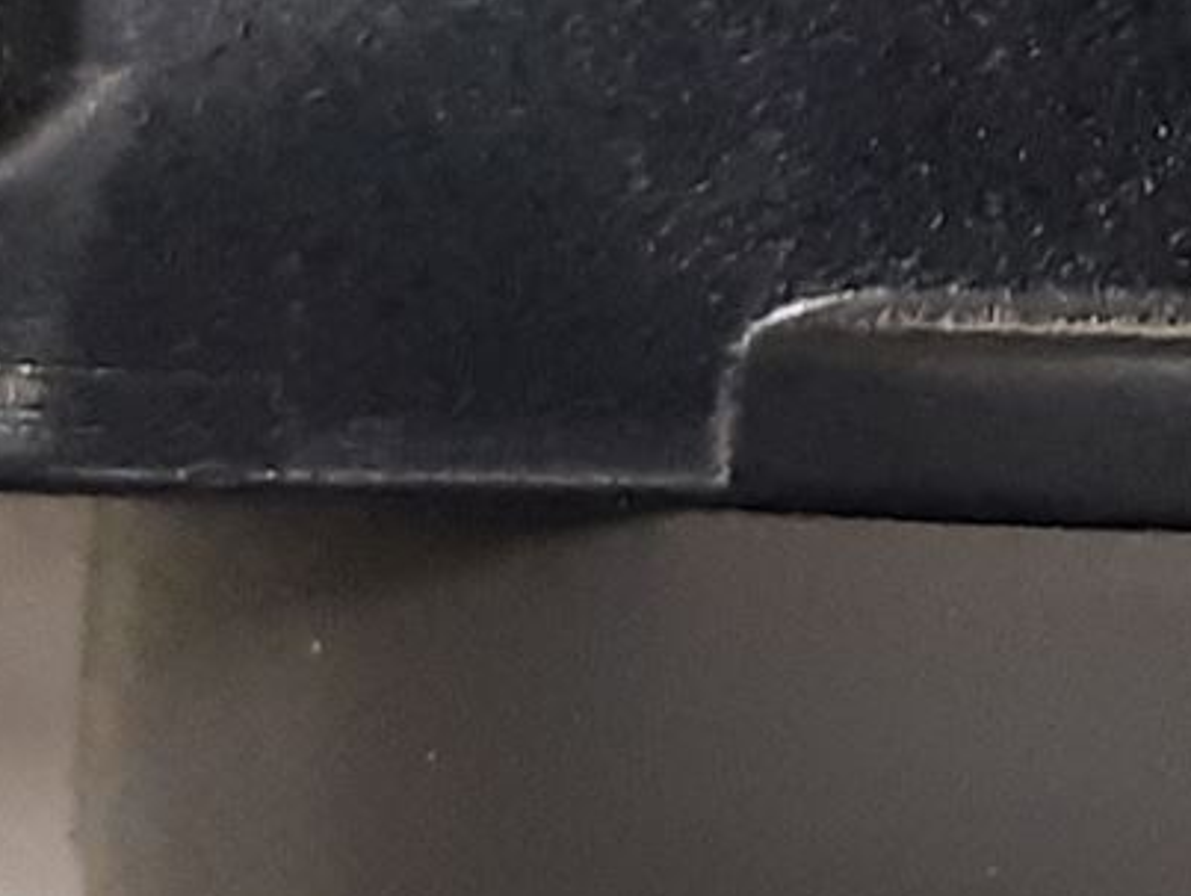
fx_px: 4546
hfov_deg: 14.5
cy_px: -387
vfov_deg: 10.9
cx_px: 1398
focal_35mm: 132
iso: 250
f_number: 1.7
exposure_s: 1/33
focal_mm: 3.93
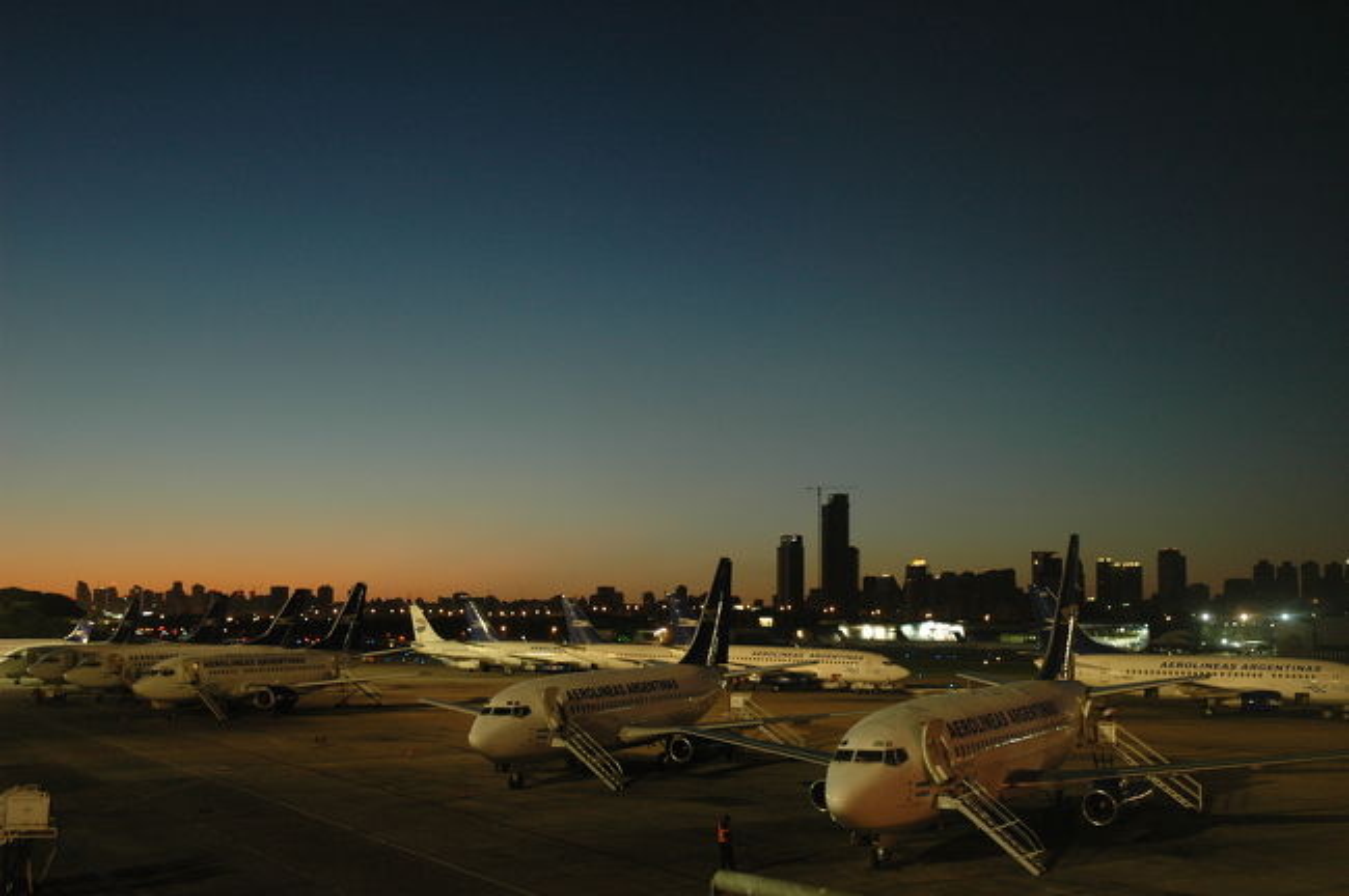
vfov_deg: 26.4
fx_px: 1909
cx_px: 674
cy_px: 448
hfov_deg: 38.9
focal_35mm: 51
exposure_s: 1/5
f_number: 4.2
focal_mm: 34
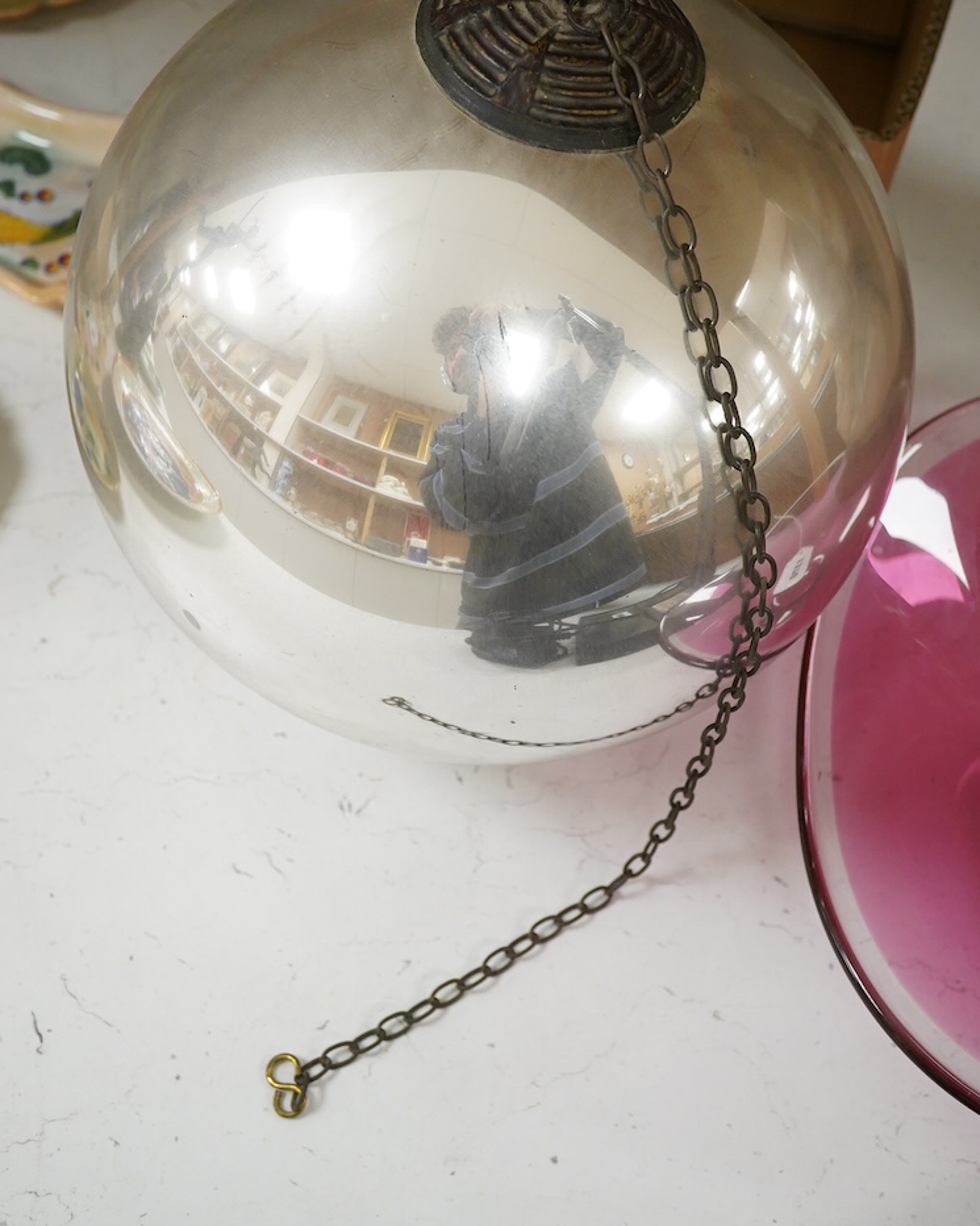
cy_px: 495
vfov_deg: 36.5
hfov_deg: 29.7
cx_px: 491
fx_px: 1850
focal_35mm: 51
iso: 2500
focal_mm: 30
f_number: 8
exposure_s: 1/160
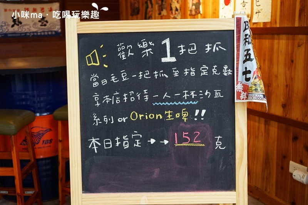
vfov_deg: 32.6
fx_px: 351
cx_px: 154
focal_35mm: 41
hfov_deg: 47.4
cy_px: 102
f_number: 4.5
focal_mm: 41
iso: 1600
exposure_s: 1/60
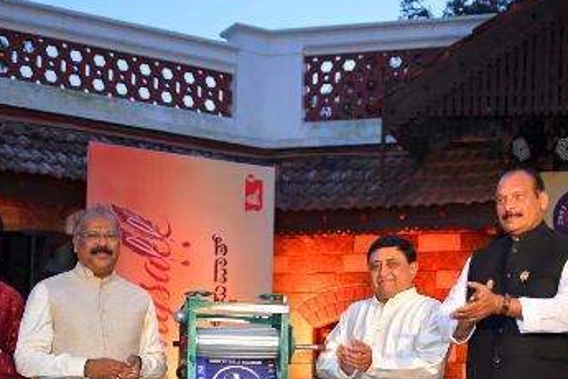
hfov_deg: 26.0
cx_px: 306
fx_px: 1231
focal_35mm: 78
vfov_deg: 17.3
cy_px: 329
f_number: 2.8
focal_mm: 42
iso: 500
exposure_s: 1/200
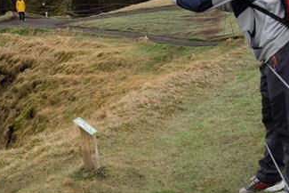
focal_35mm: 74
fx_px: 594
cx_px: 94
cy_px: 54
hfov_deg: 27.2
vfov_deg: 18.4
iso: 100
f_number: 5.6
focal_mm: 37
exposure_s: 1/125
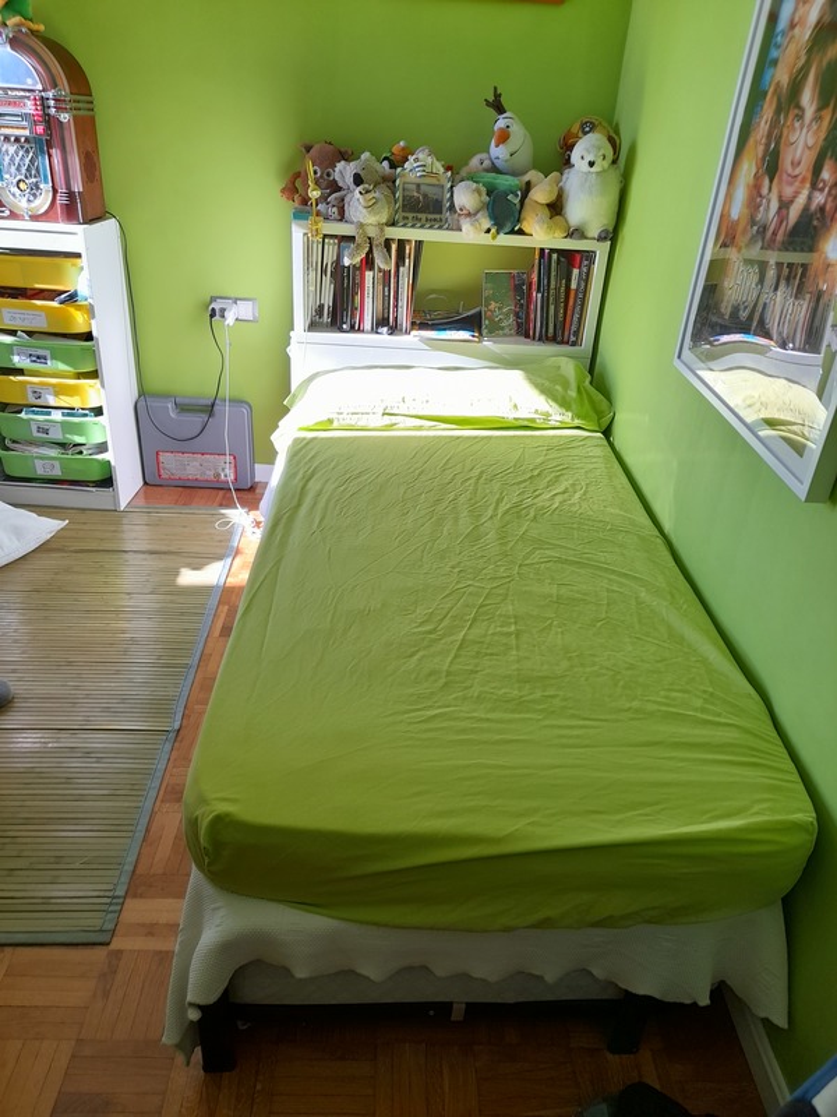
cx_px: 418
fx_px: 806
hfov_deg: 54.9
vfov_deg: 69.4
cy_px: 558
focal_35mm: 25
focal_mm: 4.6
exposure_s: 1/50
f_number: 2
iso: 20
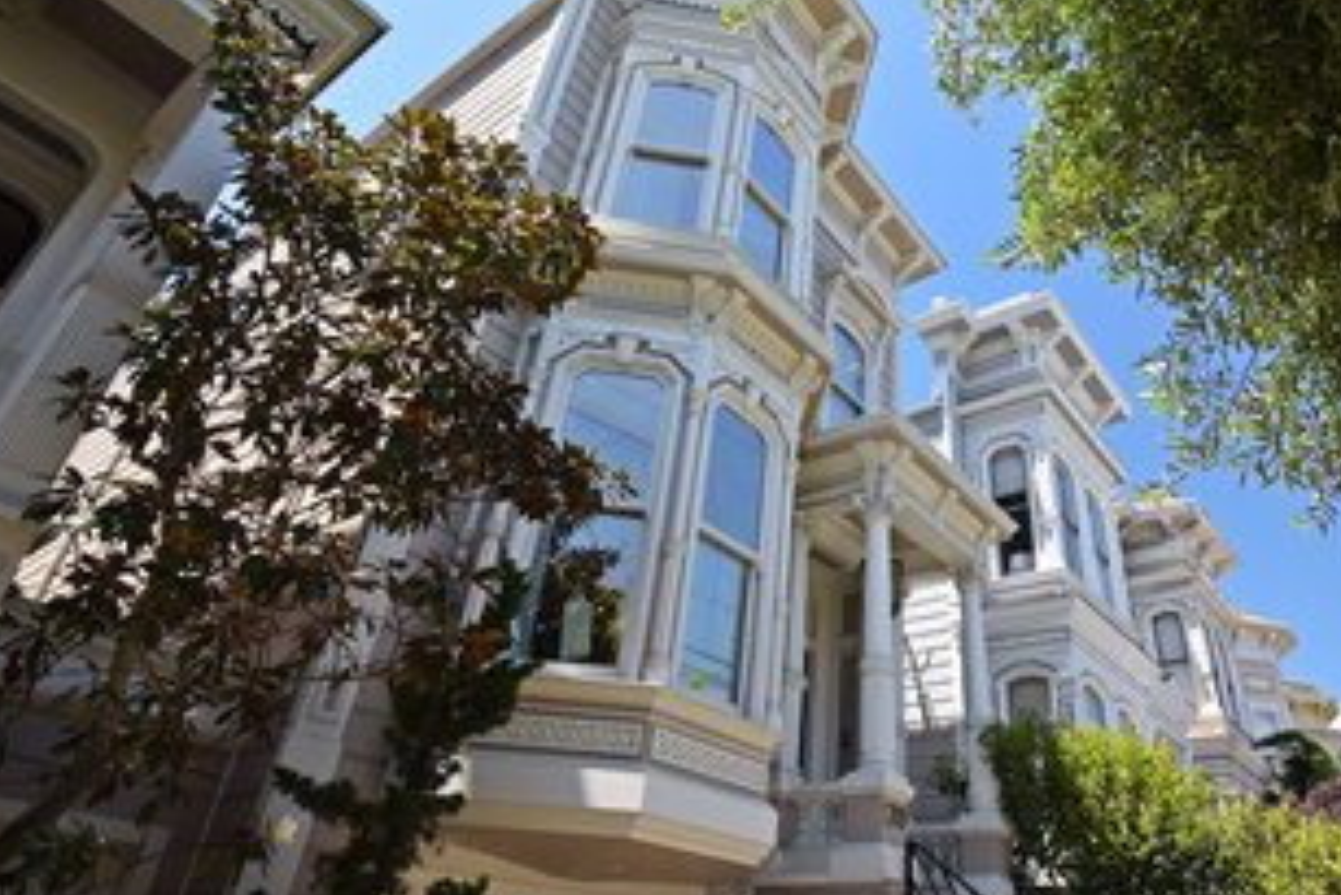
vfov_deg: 57.2
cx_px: 795
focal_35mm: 22
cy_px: 415
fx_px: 820
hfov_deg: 77.8
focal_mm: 10
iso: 400
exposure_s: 1/250
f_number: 8
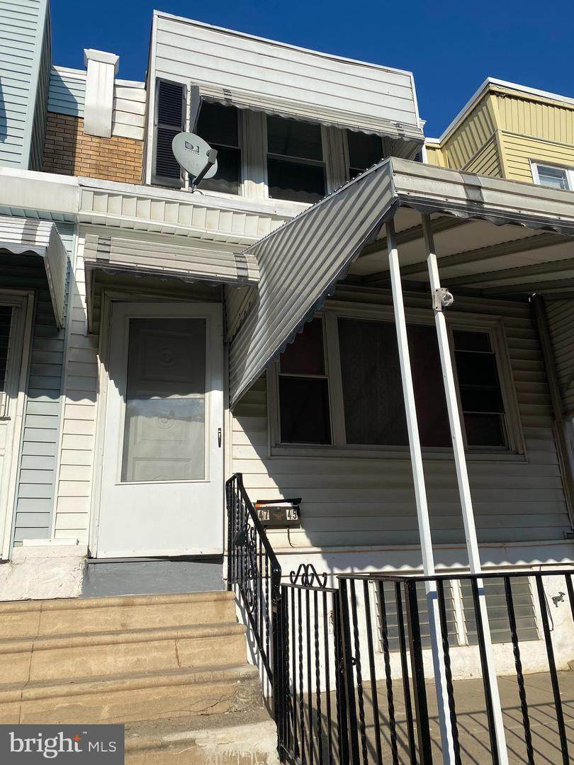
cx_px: 287
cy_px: 382
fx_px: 575
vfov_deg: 67.3
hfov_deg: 53.1
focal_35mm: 26
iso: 32
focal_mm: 4.25
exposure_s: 1/4608
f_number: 1.8
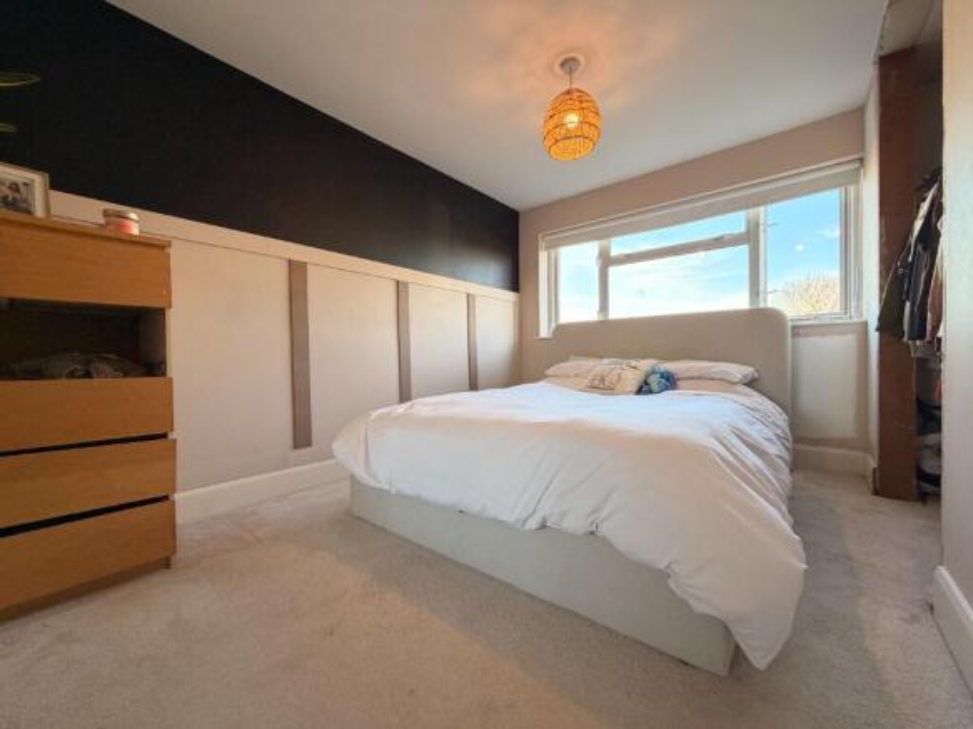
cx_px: 486
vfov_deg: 85.7
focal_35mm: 14
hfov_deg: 102.1
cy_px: 364
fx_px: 393
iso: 200
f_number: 2.2
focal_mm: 2.22
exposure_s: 1/121
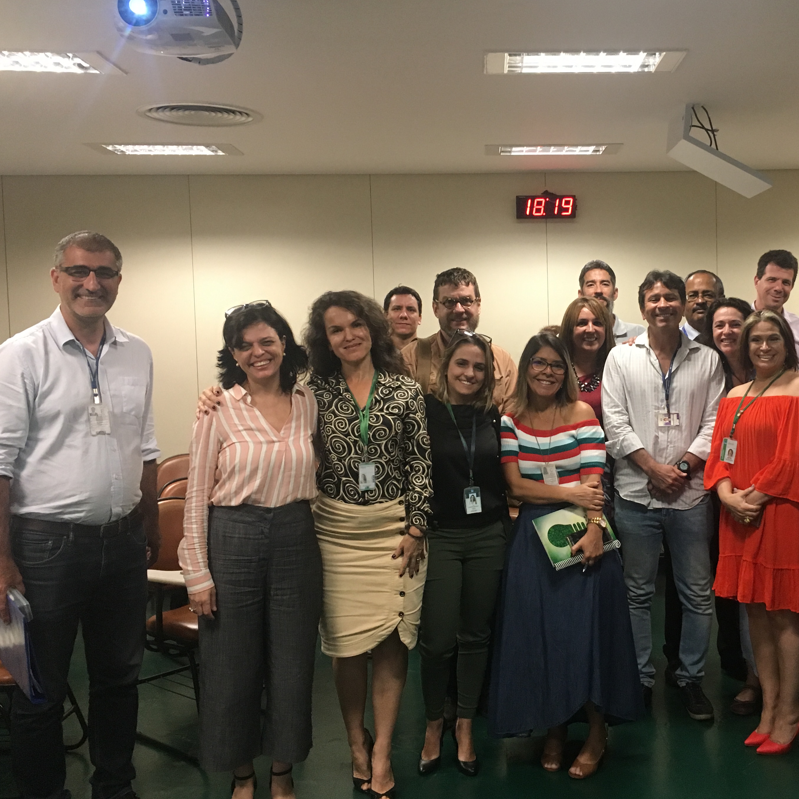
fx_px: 992
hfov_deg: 43.0
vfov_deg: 43.8
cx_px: 555
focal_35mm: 38
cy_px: 384
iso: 160
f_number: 2.2
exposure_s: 1/30
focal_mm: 4.15
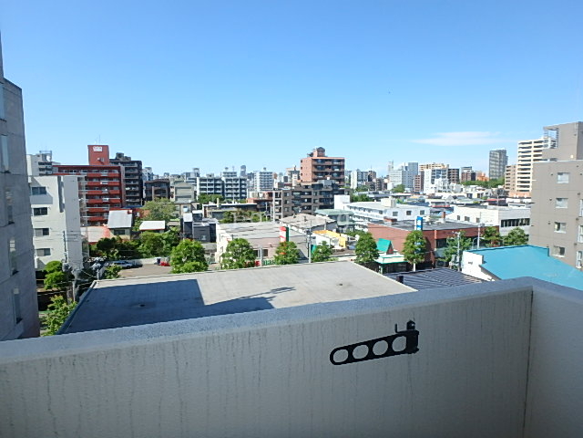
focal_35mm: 21
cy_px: 219
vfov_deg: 63.4
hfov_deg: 79.0
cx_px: 292
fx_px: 354
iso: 125
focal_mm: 3.7
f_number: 3.5
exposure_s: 1/800
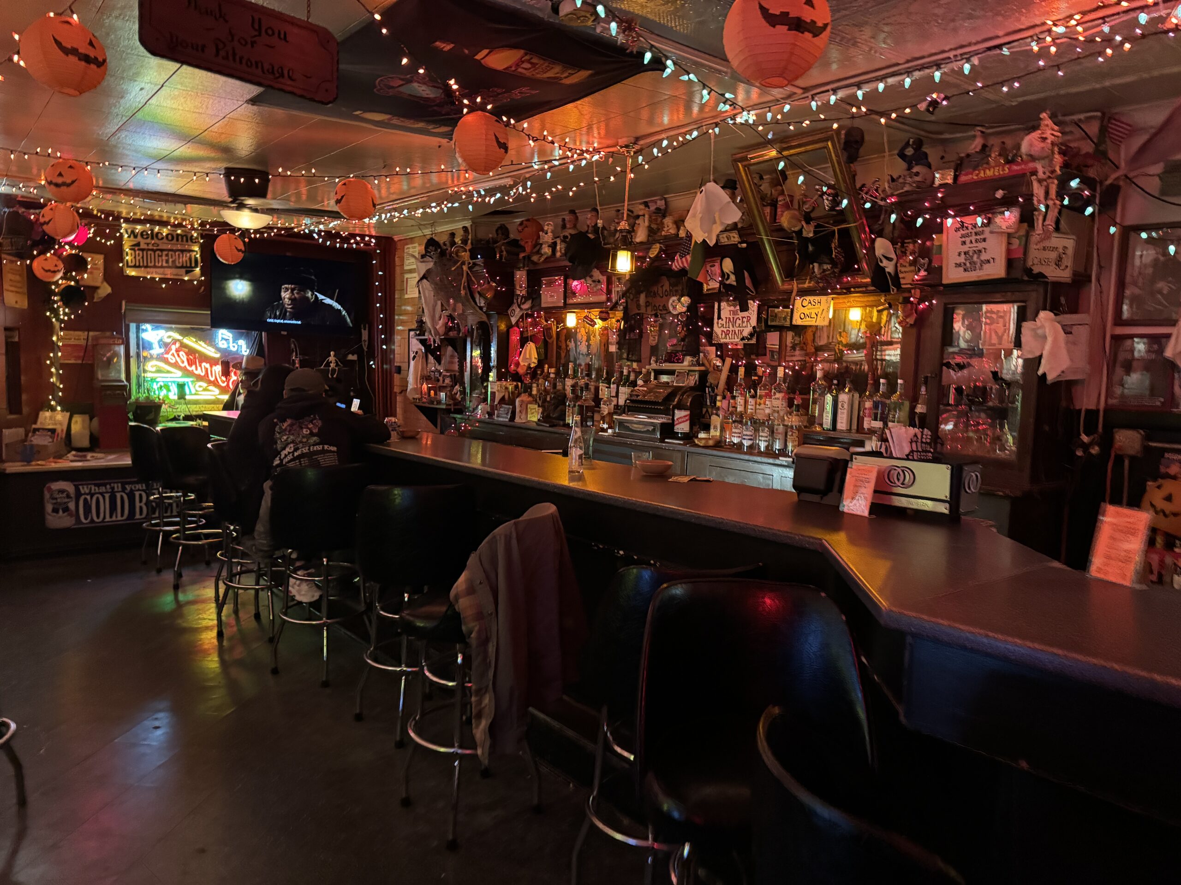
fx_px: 819
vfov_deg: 56.8
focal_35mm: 24
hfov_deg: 71.6
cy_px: 442
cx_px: 590
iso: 1000
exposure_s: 1/30
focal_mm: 6.76
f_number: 1.78
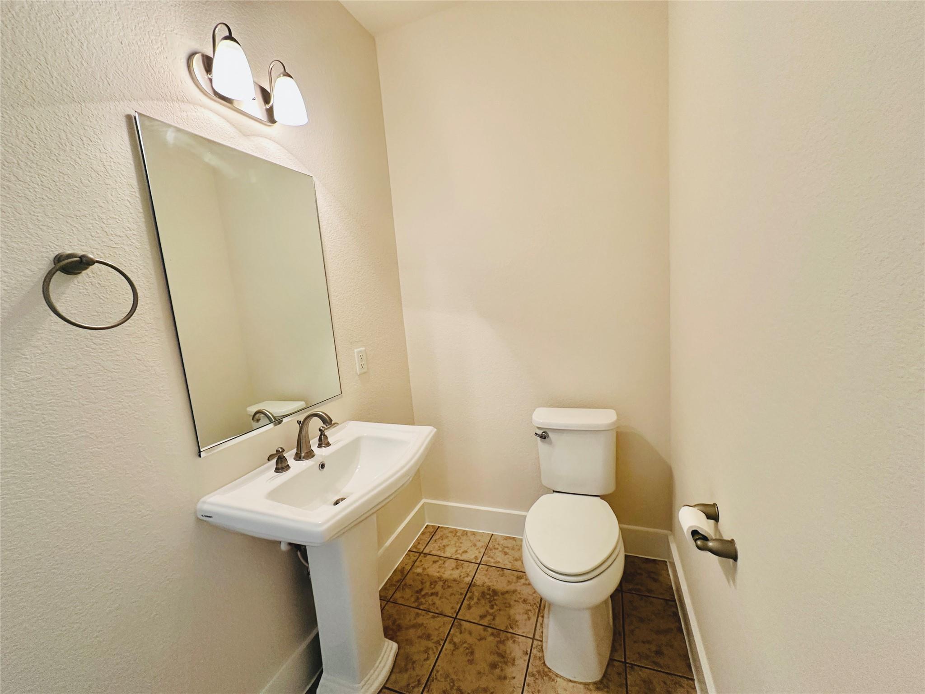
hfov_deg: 102.1
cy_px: 347
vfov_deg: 85.7
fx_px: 374
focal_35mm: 14
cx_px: 462
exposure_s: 1/60
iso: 200
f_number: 2.2
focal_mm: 2.22
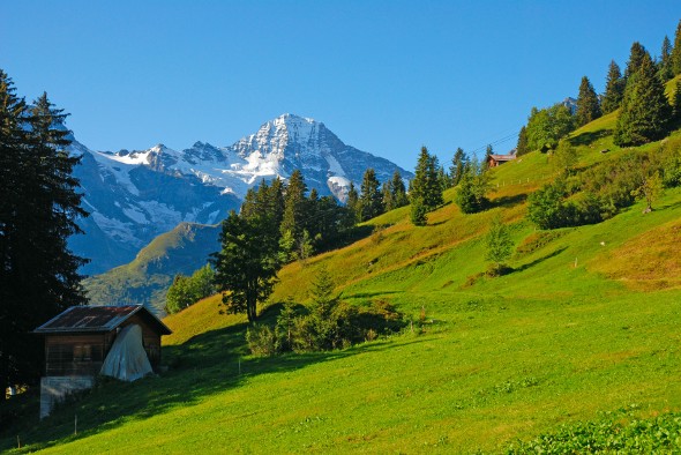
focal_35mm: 57
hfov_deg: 35.0
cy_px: 228
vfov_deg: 23.8
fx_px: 1079
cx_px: 340
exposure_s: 1/400
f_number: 7.1
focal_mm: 38
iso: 200
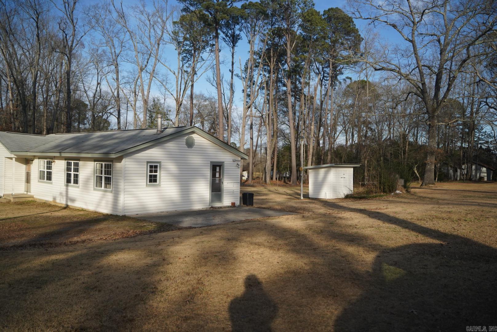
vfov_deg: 45.0
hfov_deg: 63.6
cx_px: 248
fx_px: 401
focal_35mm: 29
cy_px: 166
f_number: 2.8
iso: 800
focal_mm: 29
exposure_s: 1/8000
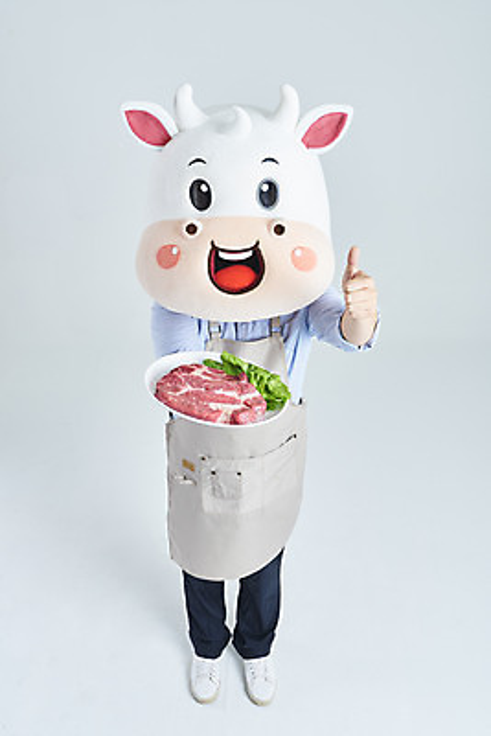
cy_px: 368
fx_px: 715
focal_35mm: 35
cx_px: 246
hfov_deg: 37.9
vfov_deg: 54.4
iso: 100
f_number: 14
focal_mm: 35
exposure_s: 1/125
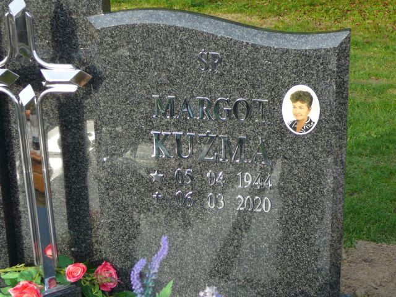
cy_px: 148
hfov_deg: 29.8
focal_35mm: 65
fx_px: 744
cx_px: 198
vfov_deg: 22.6
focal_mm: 9.7
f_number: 3.6
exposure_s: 1/125
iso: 80
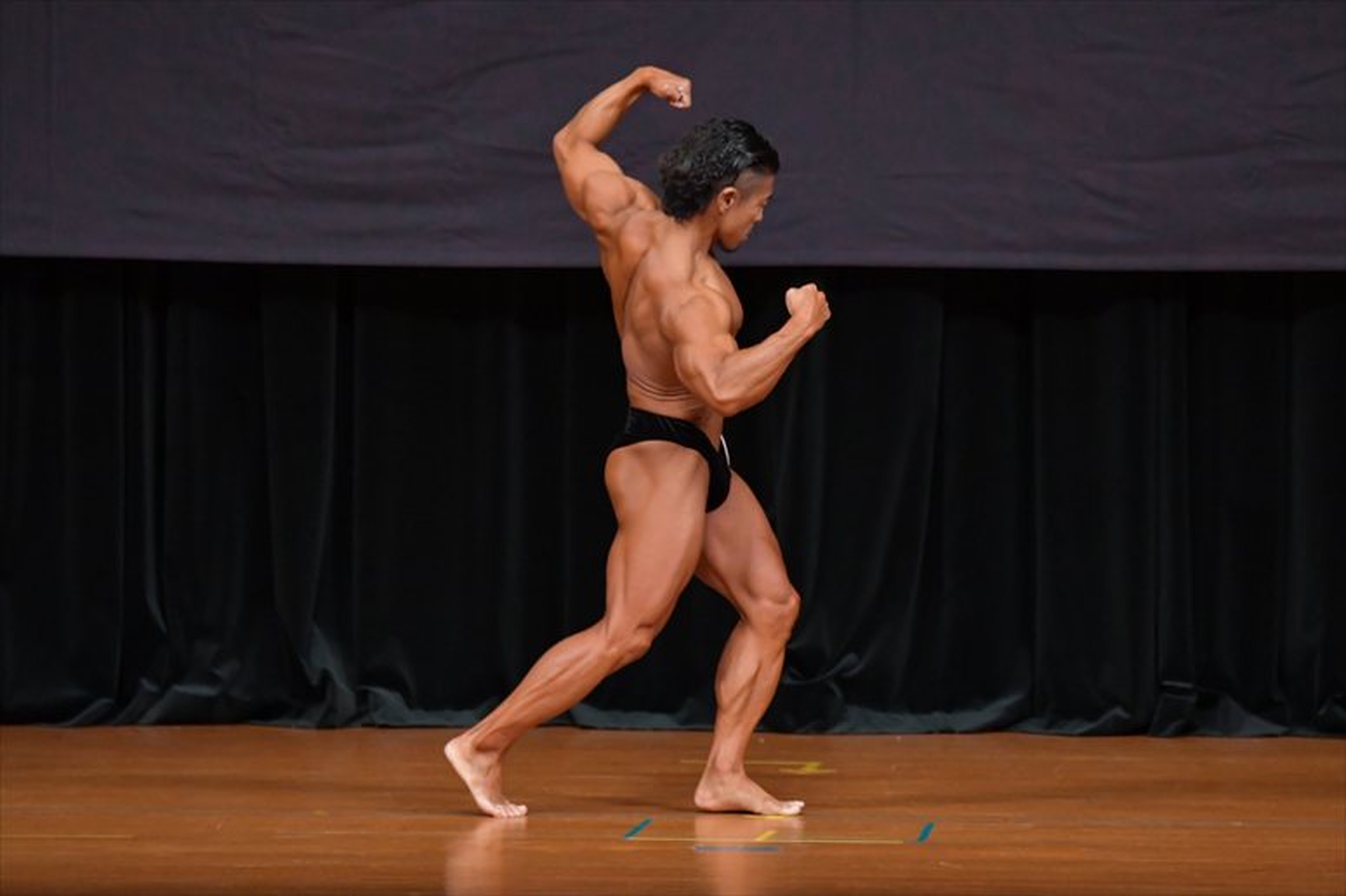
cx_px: 673
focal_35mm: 300
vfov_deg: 4.6
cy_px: 448
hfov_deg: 6.9
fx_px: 11211
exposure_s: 1/400
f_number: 5.6
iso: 4000
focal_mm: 200
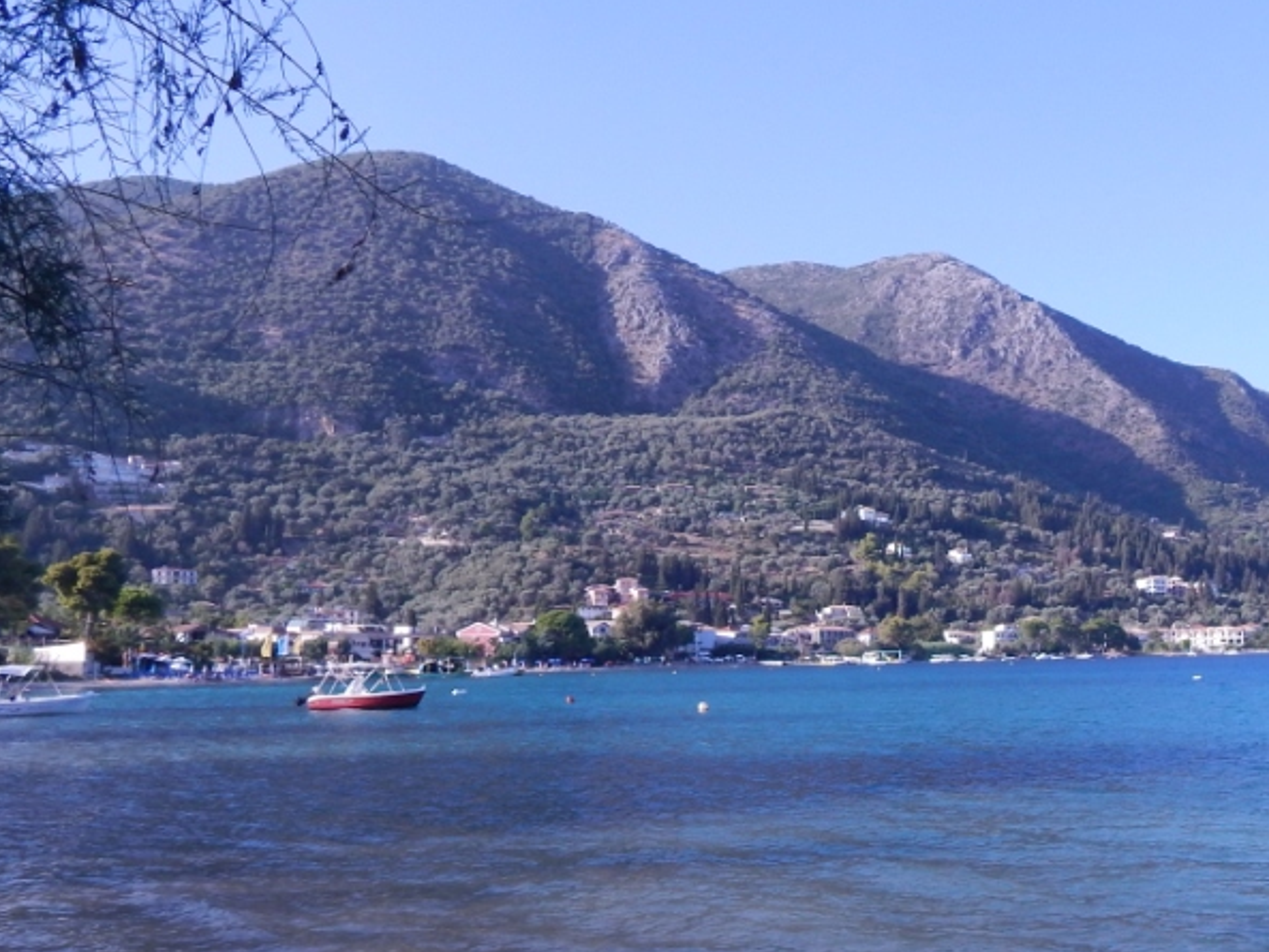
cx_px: 950
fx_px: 1393
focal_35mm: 38
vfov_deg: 37.6
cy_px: 554
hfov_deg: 47.2
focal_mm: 4
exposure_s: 1/800
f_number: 3
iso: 125
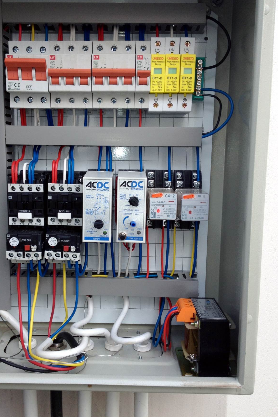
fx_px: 463
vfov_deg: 48.5
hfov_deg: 33.3
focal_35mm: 40
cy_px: 210
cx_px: 109
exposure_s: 1/237
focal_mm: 4.28
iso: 50
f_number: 2.4
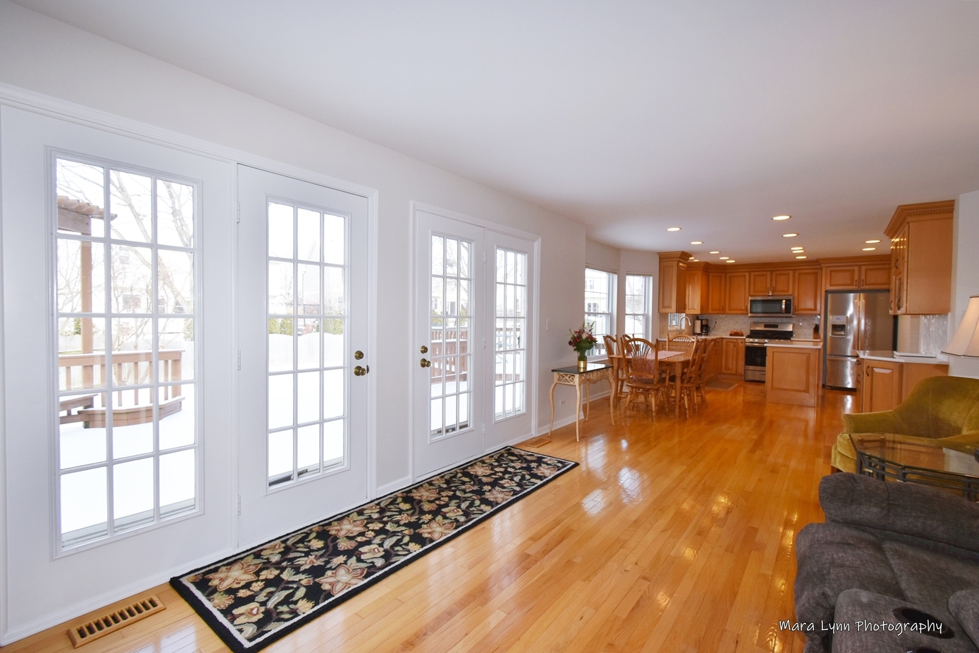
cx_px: 490
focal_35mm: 15
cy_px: 326
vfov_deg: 77.3
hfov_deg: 100.4
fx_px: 408
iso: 160
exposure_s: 1/125
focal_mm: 10
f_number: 5.6
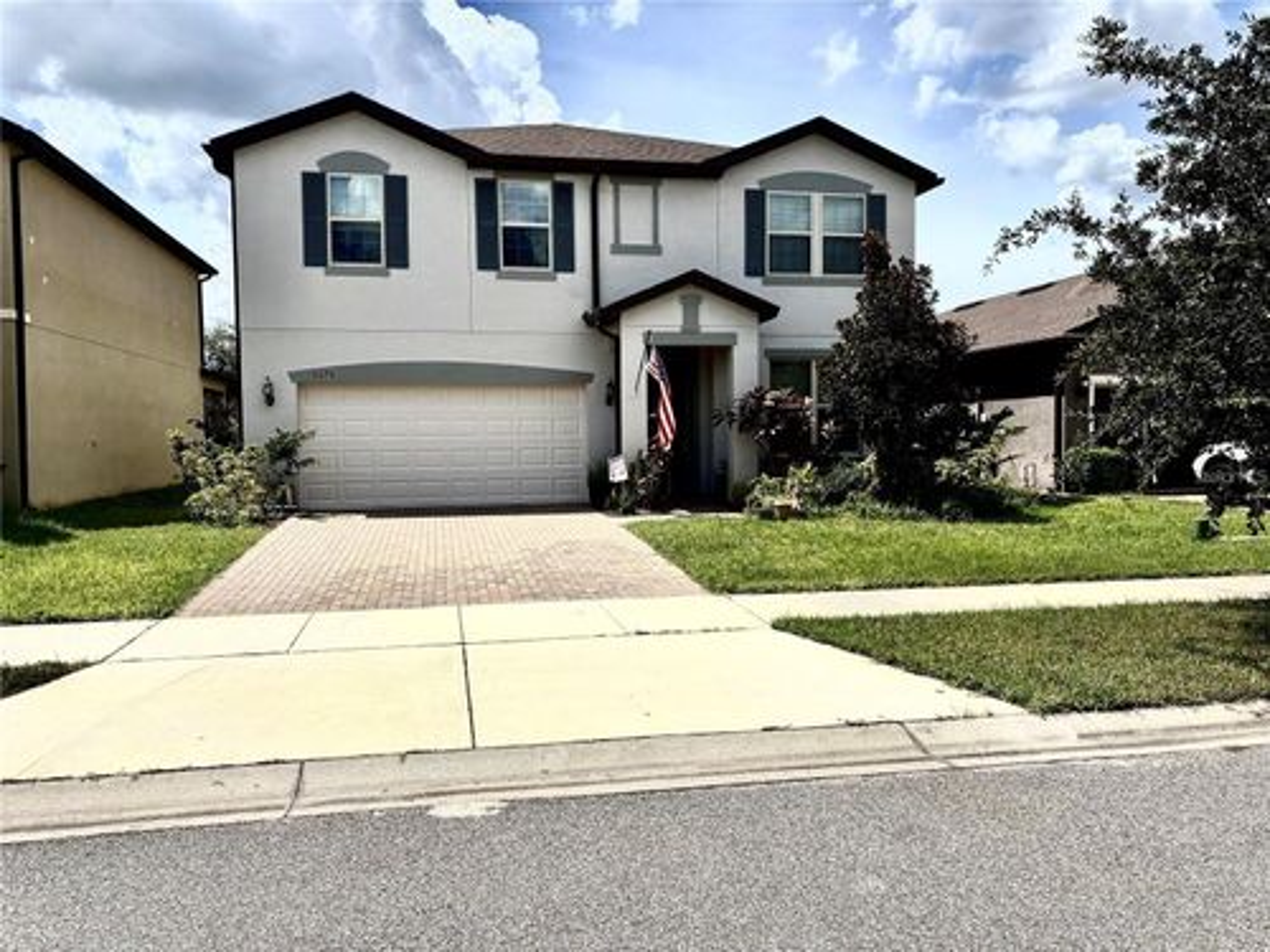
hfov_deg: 67.3
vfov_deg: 53.1
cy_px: 476
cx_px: 635
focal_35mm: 26
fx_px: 954
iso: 50
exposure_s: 1/8850
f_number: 1.6
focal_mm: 5.96
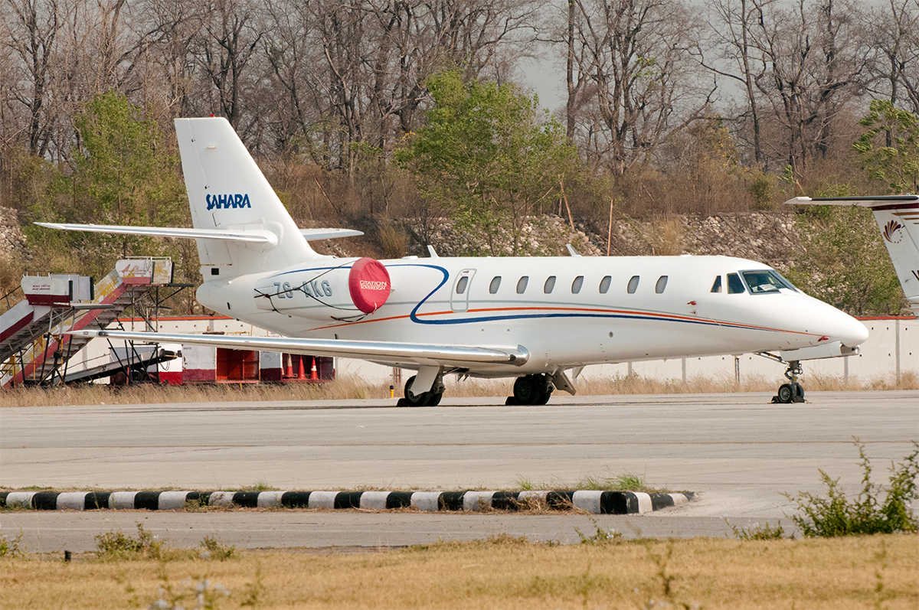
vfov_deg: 4.9
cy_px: 305
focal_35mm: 278
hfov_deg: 7.4
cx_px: 460
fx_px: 7075
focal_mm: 185
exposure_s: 1/800
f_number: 13
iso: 2000
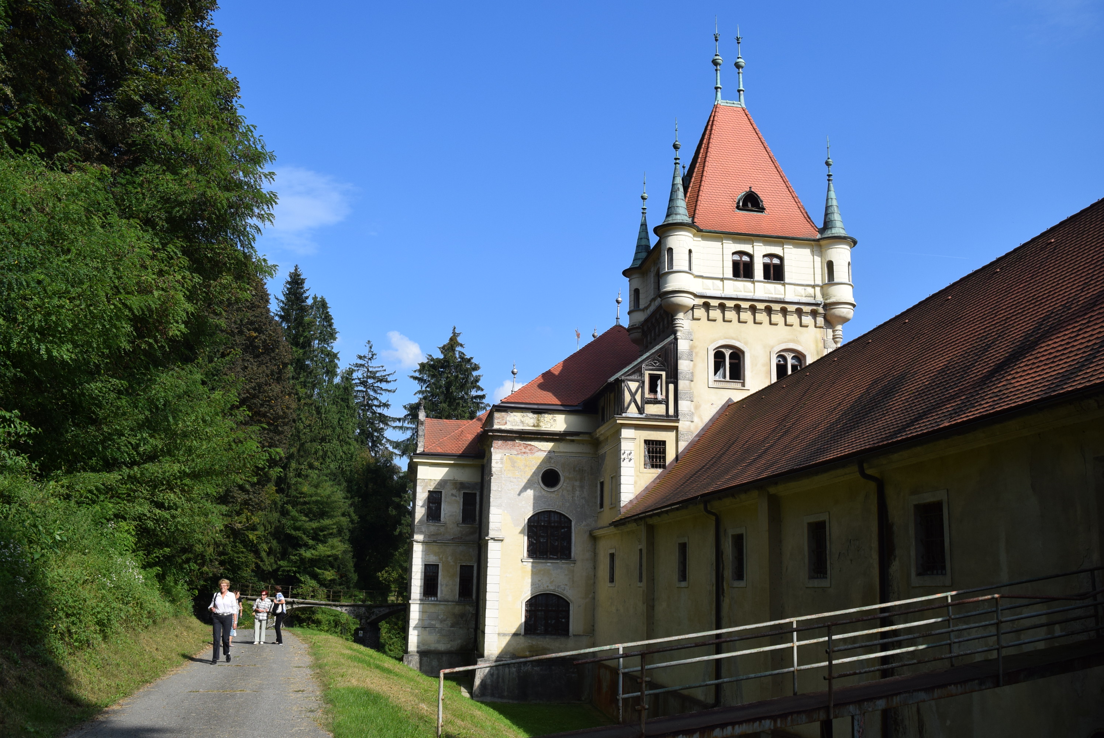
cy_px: 369
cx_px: 552
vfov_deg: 40.0
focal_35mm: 33
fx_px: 1013
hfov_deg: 57.2
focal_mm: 22
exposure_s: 1/1600
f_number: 7.1
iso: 400
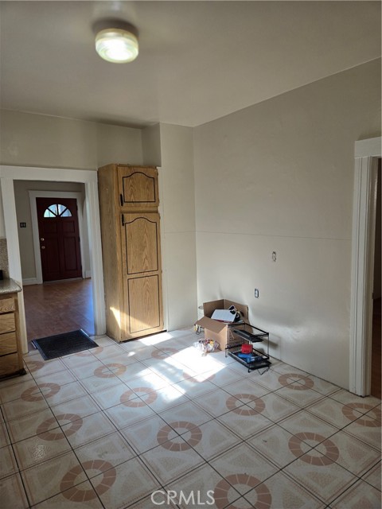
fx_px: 338
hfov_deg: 58.9
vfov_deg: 73.9
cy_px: 254
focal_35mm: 23
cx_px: 191
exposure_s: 1/120
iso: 40
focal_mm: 5.4
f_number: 1.8
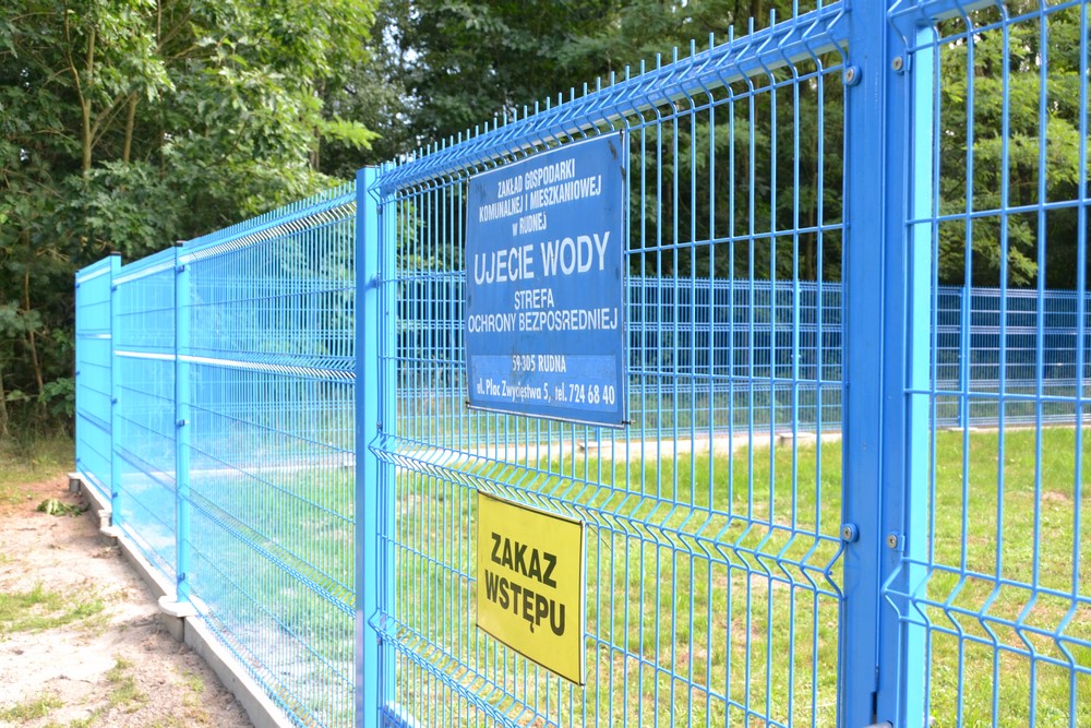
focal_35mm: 39
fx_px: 1182
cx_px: 546
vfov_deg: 34.2
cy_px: 364
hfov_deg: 49.5
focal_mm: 26
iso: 360
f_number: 5.6
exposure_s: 1/125
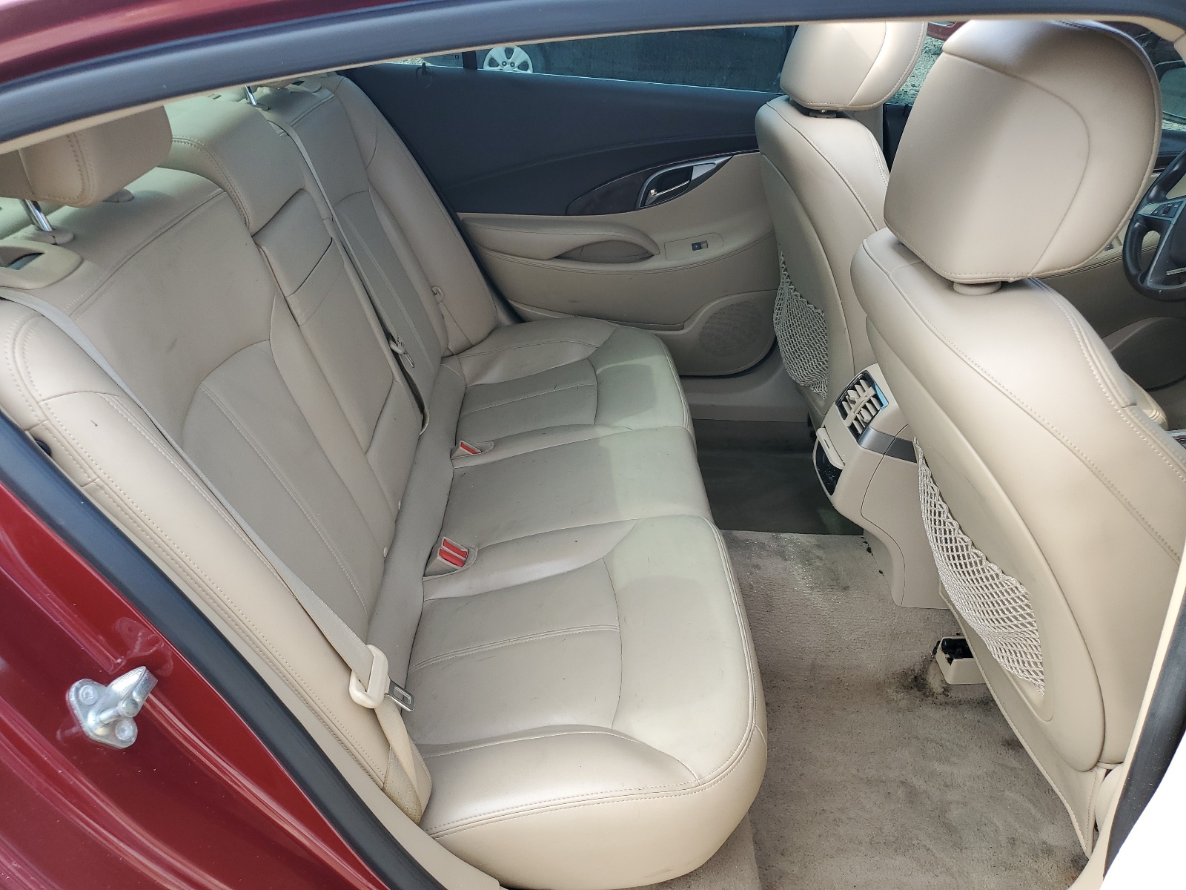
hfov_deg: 67.3
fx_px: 891
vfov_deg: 53.1
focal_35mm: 26
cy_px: 445
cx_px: 593
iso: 50
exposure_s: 1/323
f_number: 1.5
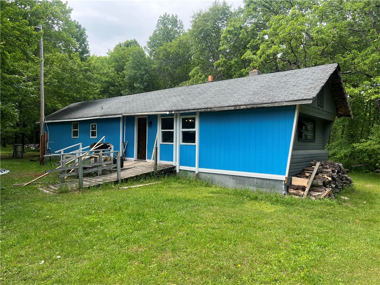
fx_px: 285
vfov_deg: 53.1
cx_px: 190
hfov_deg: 67.3
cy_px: 142
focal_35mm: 26
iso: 50
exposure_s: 1/1048
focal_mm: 5.7
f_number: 1.5
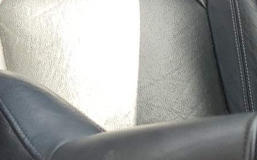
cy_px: -147
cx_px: -155
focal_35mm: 101
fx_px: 707
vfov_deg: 11.8
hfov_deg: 17.9
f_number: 1.5
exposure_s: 1/244
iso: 50
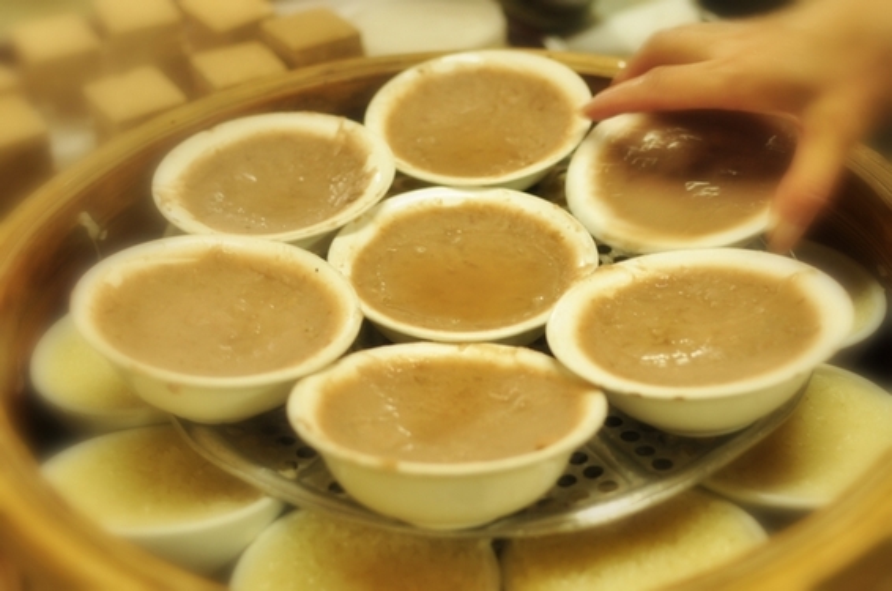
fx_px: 1298
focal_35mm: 52
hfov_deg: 37.9
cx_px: 446
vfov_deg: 25.6
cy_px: 296
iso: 200
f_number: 2.8
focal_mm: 35
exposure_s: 1/10
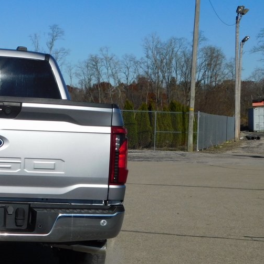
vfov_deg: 21.4
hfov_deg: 20.7
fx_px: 699
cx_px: -1
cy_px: 159
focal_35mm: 81
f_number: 7.4
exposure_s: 1/800
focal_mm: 8
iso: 125
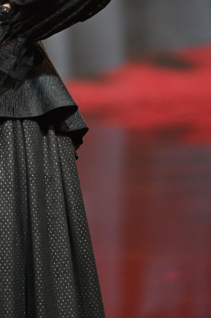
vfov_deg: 5.0
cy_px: -10
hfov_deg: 3.3
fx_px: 3620
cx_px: -15
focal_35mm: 411
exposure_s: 1/160
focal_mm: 185
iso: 1600
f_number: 4.5
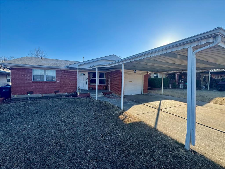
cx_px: 112
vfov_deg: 85.7
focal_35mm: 14
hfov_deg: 102.1
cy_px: 84
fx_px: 91
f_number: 2.2
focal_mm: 2.22
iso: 50
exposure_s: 1/693
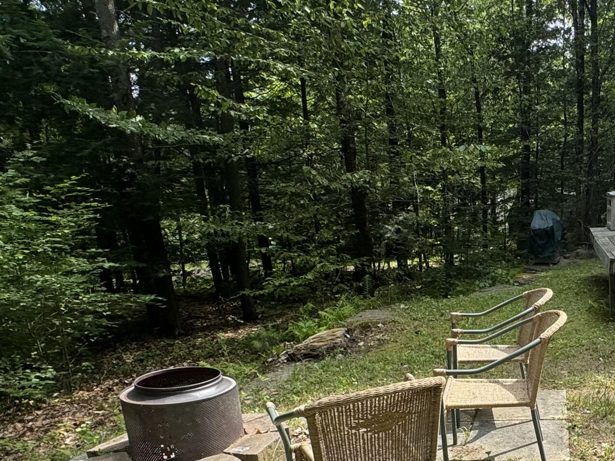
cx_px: 535
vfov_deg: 40.8
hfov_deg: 50.1
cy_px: 382
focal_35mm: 33
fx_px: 586
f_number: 2.2
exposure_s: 1/596
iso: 40
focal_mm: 2.22
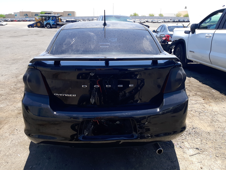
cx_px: 113
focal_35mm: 26
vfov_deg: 53.1
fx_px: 170
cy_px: 85
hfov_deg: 67.3
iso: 40
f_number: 1.7
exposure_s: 1/1429
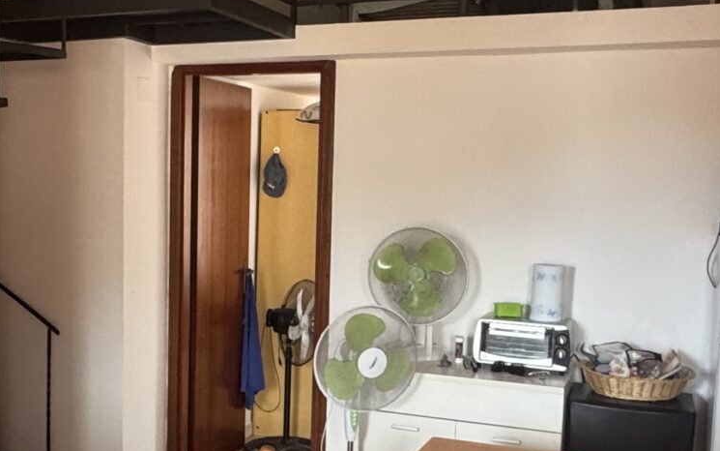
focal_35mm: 51
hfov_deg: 38.9
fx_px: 1001
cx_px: 215
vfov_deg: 25.3
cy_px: 255
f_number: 2.2
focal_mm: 2.22
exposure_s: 1/99
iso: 320
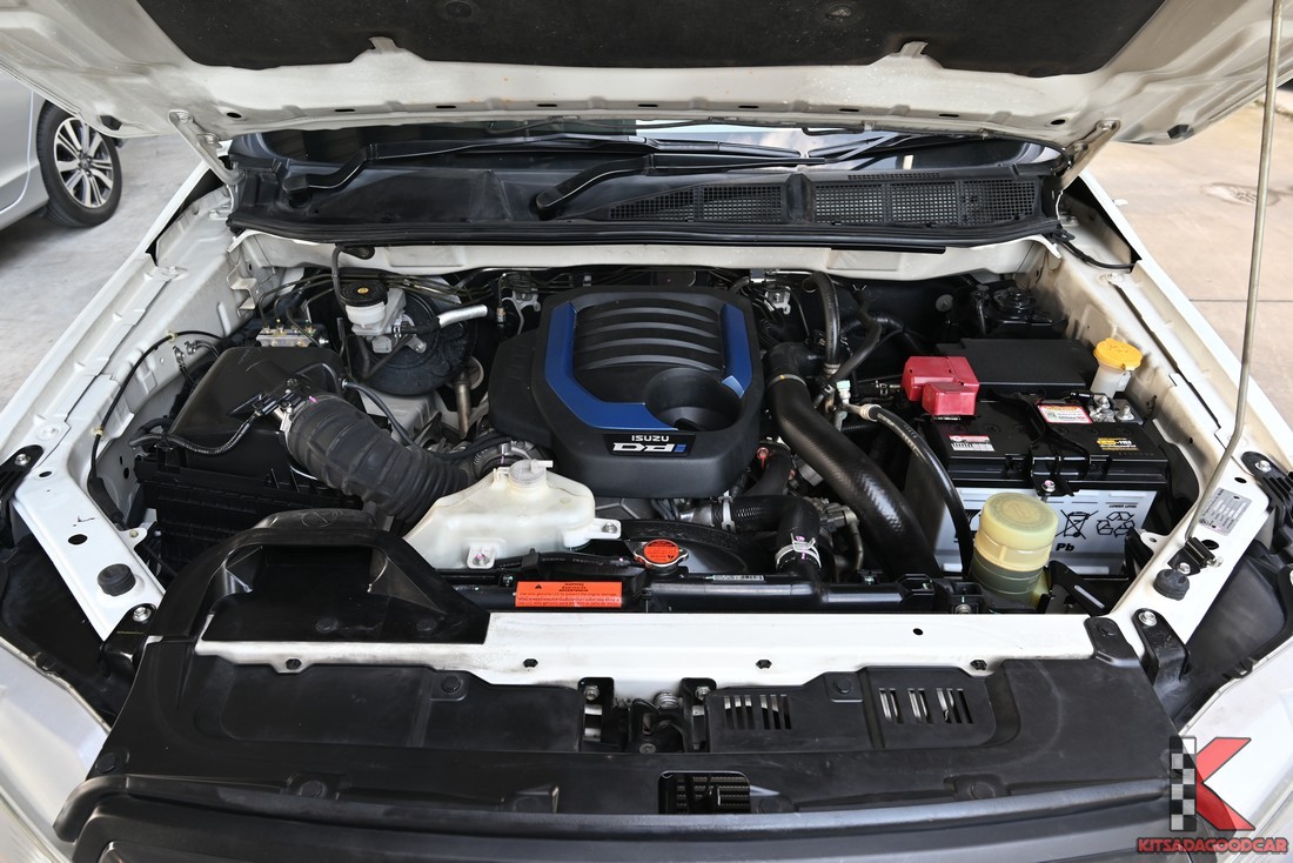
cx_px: 646
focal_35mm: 24
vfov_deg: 53.2
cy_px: 432
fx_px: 862
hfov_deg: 73.7
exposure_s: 1/30
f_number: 6.7
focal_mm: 24
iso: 200
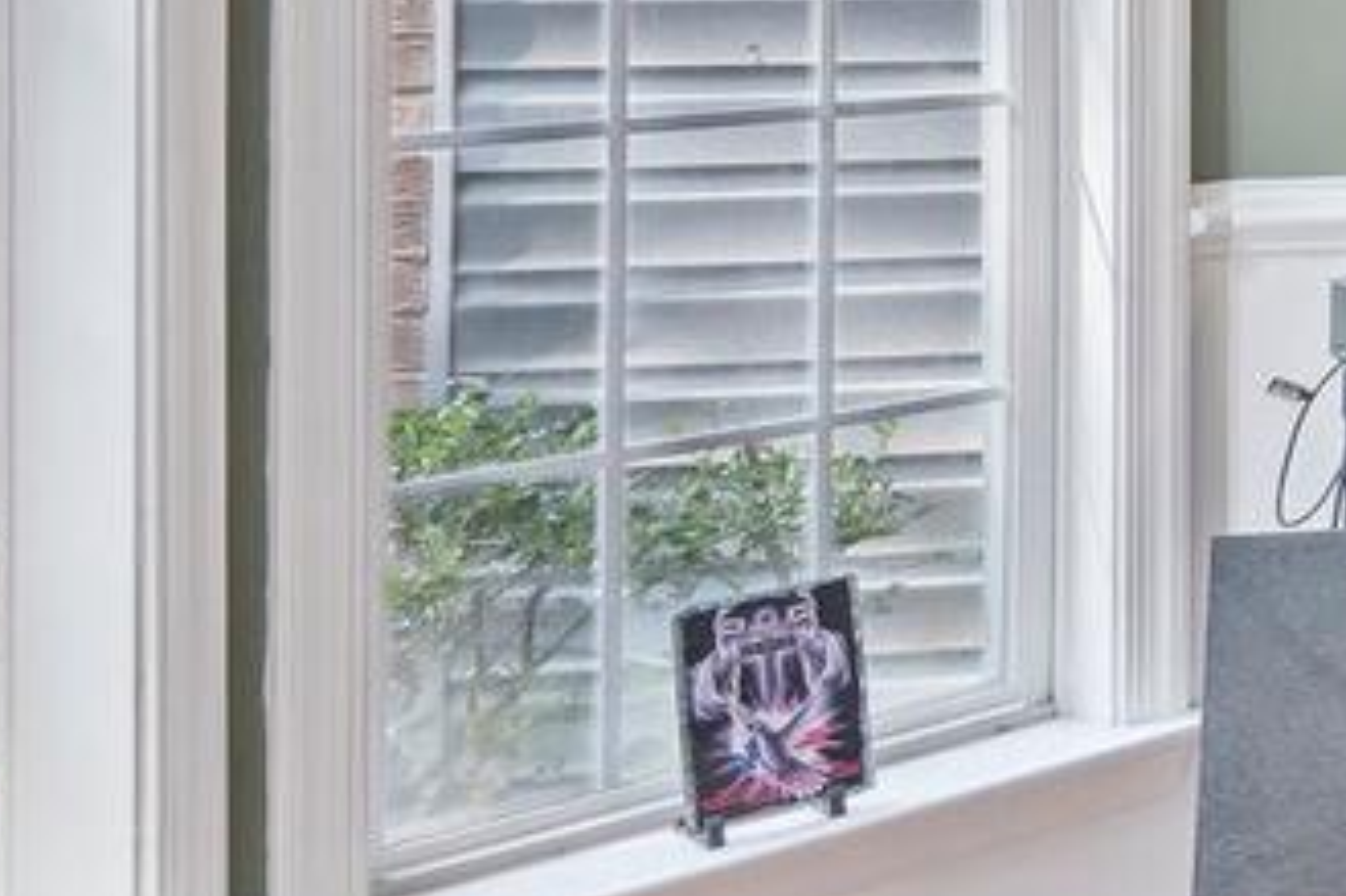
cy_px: -155
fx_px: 2616
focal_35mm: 70
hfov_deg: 19.5
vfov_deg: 18.5
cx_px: 2561
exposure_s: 1/8
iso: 800
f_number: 9
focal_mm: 16
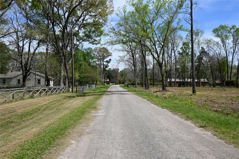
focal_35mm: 39
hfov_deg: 49.6
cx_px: 120
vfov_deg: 34.2
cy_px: 80
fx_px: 259
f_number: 9
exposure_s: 1/320
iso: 100
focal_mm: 26
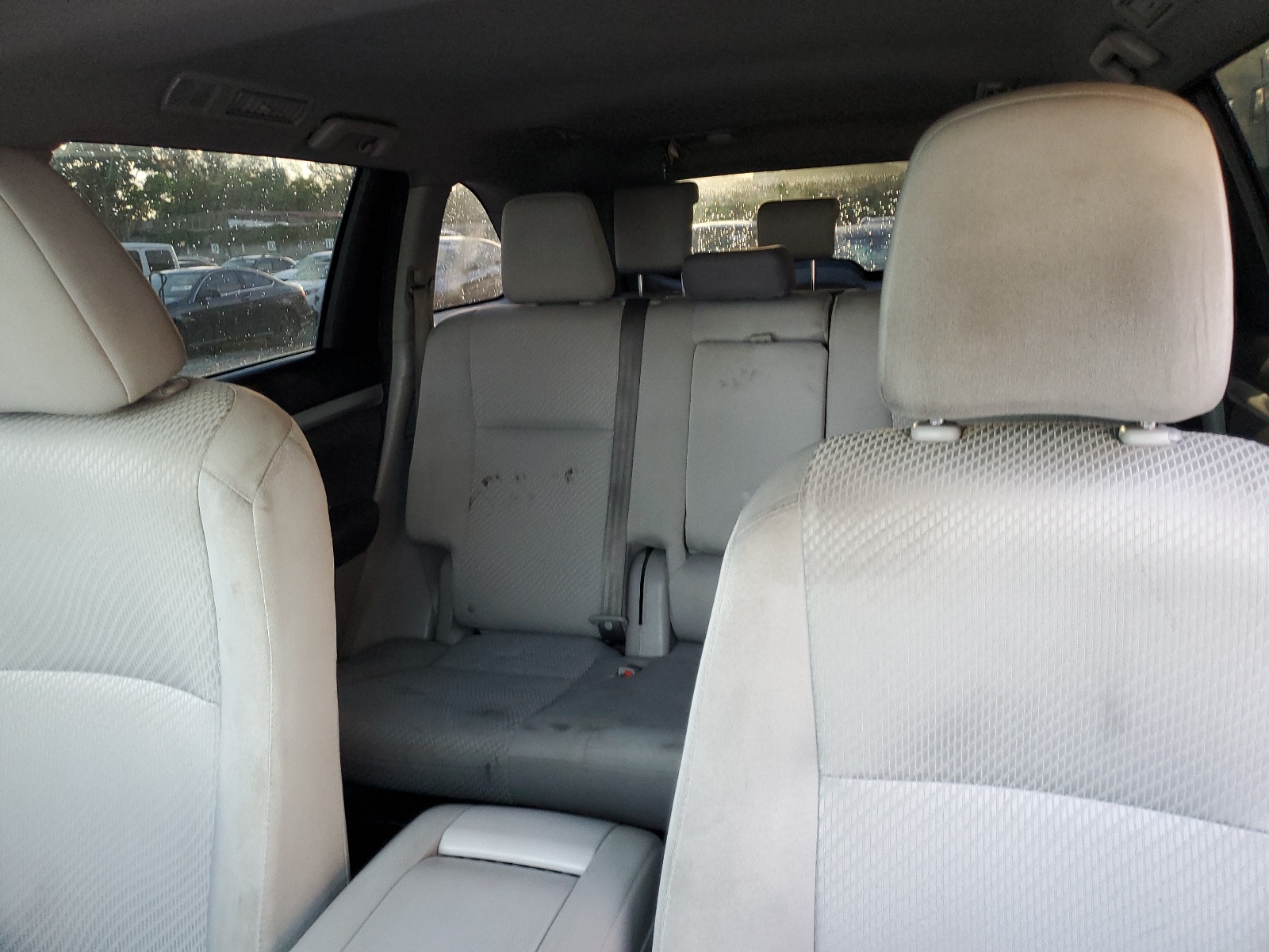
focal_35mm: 26
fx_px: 953
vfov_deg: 53.1
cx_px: 634
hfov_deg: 67.3
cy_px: 476
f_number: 1.5
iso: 167
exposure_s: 1/60.2
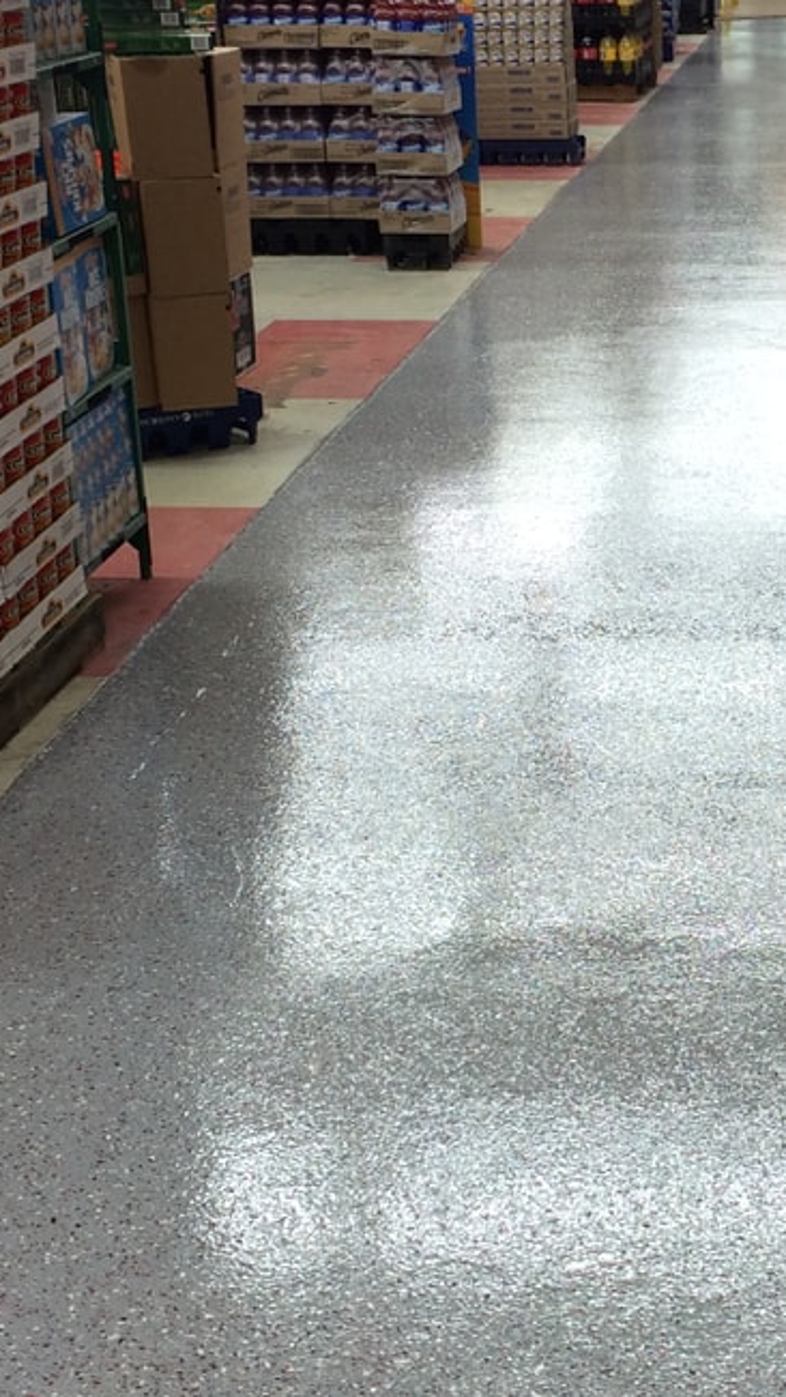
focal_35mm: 67
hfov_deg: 17.6
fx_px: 2481
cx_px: 798
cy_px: 711
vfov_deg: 31.4
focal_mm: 4.12
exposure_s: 1/30
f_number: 2.2
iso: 50
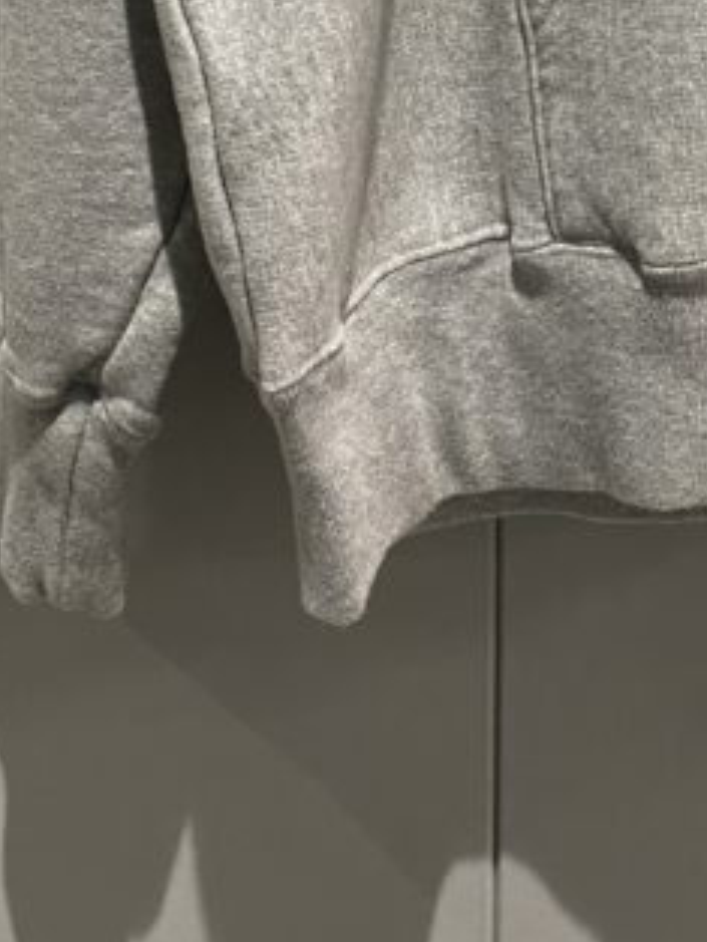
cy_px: -352
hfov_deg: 16.6
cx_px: 851
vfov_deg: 20.6
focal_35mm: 85
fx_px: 2313
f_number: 1.8
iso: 200
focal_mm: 4.25
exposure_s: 1/60
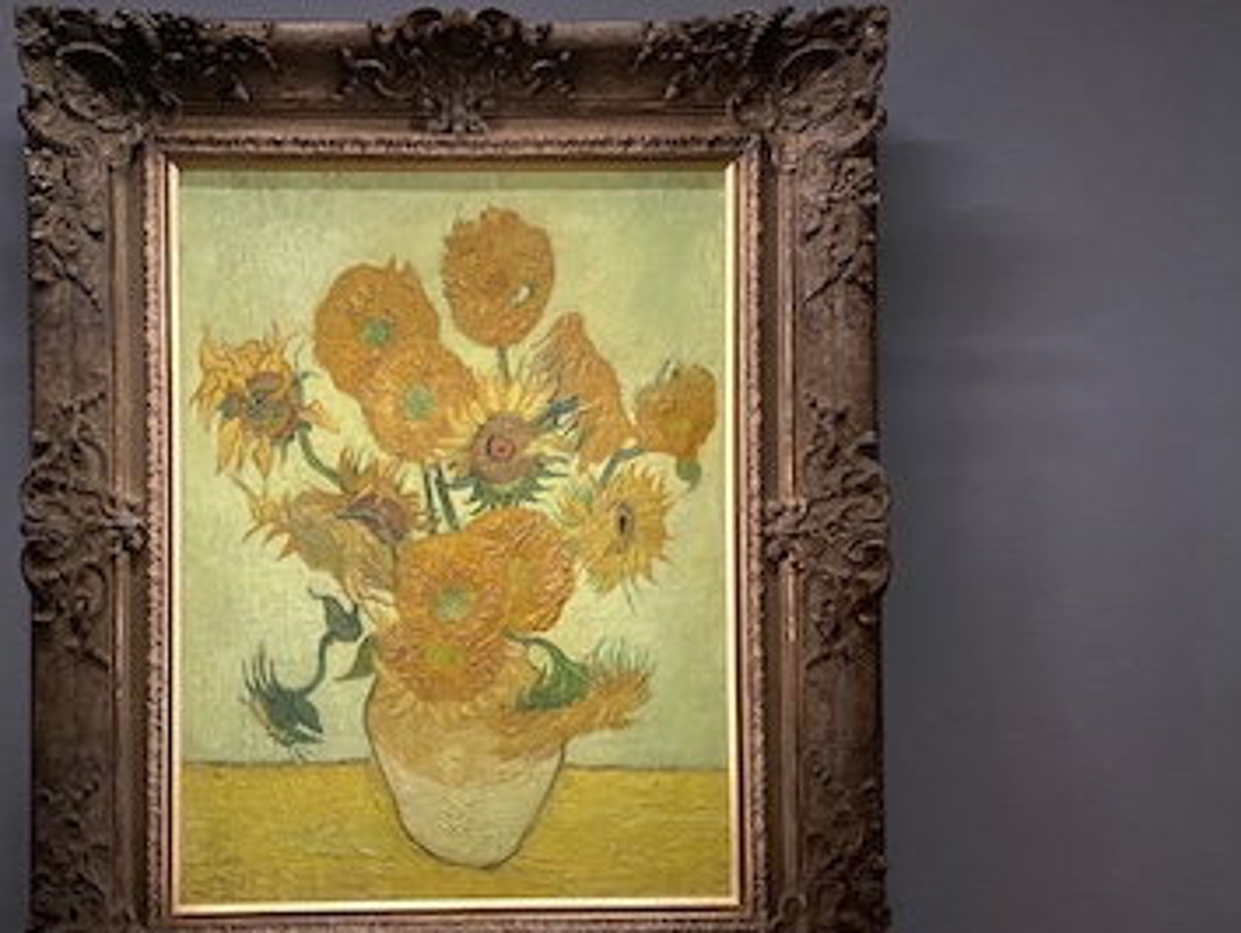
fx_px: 1363
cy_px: 514
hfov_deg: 48.4
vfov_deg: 37.7
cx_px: 449
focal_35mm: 38
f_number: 1.8
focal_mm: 4.25
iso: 640
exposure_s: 1/38
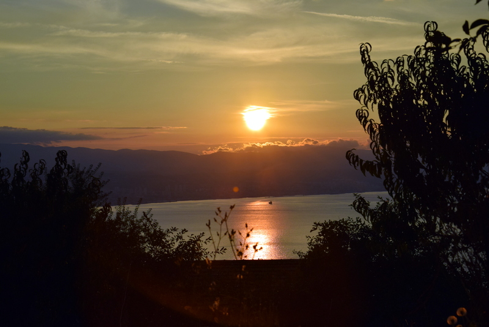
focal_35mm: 78
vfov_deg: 17.5
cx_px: 244
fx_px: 1060
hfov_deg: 26.0
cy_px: 164
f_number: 9
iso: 200
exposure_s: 1/800
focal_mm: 52
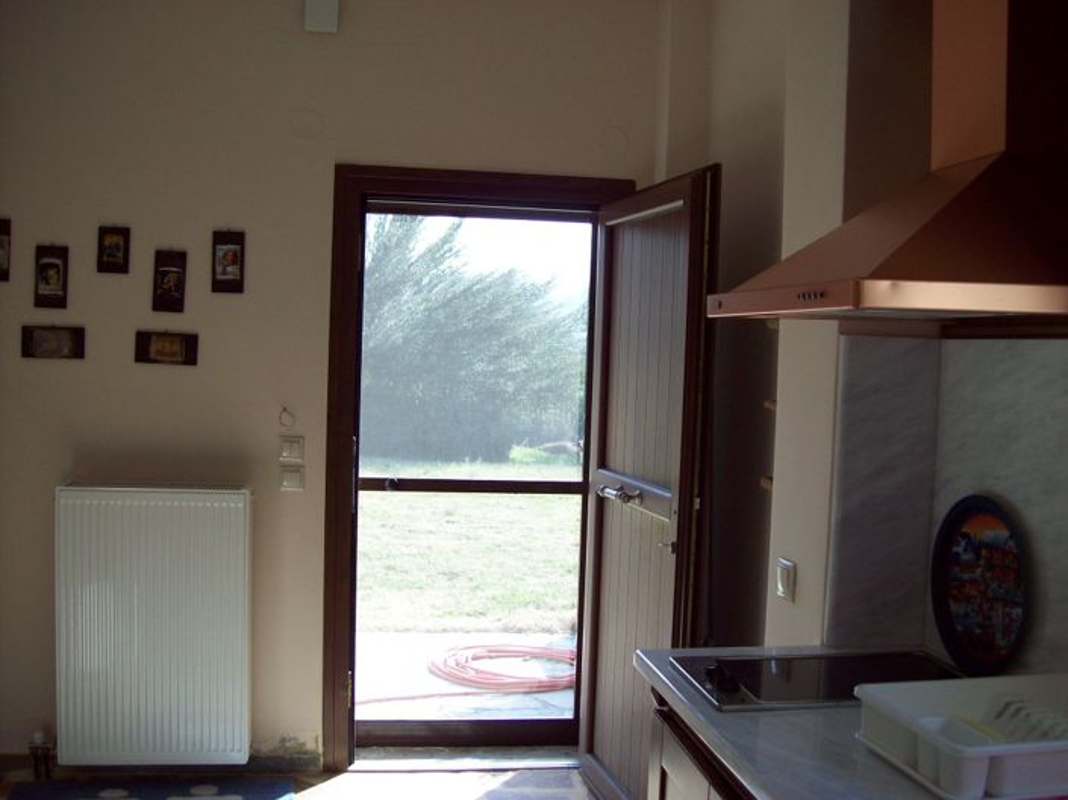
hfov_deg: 51.4
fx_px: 1110
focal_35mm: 36
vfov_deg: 39.6
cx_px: 534
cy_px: 400
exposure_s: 1/173
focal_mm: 6
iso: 80
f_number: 2.7
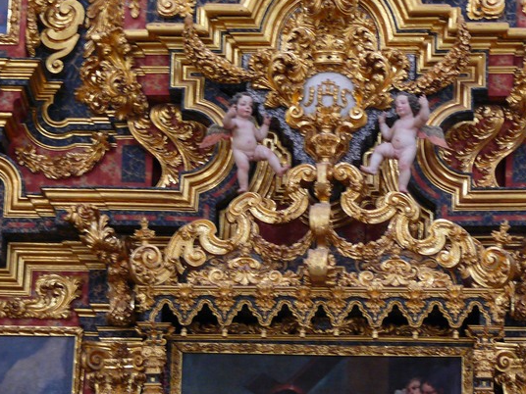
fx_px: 2507
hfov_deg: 12.0
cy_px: 137
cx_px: 341
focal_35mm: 165
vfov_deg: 9.0
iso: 200
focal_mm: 25
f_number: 3.6
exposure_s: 1/4
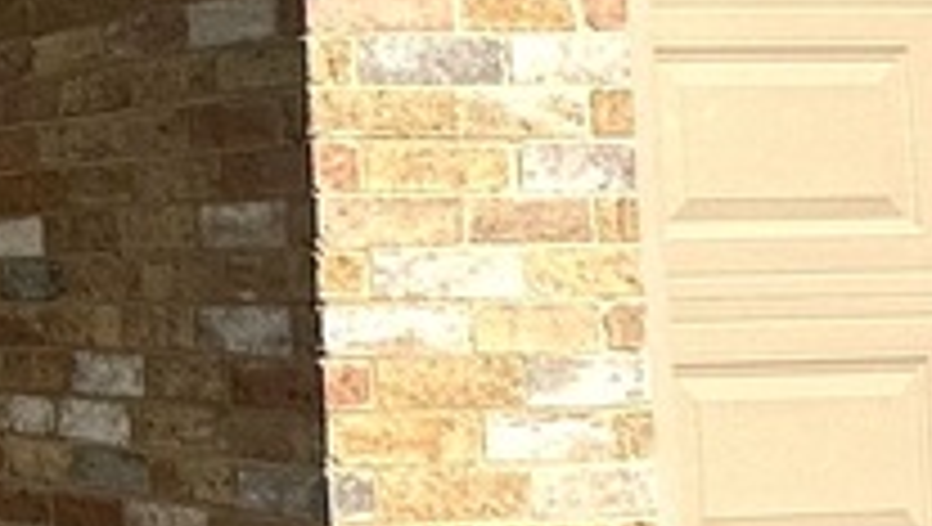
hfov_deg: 16.5
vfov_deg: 11.4
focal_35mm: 106
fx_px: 2623
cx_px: -792
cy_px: 126
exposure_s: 1/1033
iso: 40
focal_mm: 2.22
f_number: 2.2
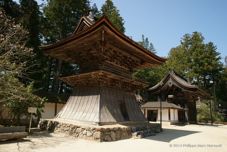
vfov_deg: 53.2
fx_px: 151
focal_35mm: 24
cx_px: 114
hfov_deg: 73.7
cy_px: 76
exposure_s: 1/250
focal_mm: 24
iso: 400
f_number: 11
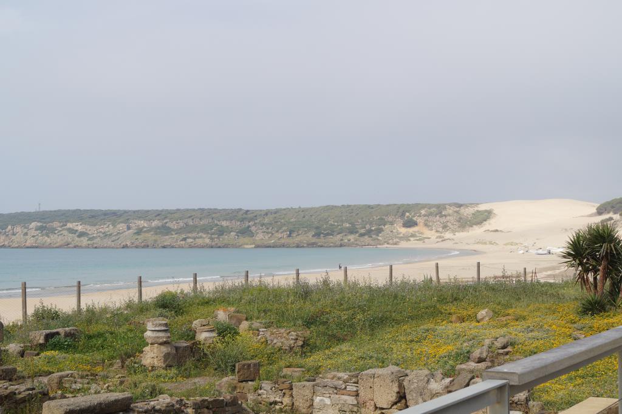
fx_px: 906
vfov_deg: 25.7
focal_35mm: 52
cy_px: 207
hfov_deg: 37.9
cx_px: 311
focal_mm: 35
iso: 100
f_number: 11
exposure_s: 1/200
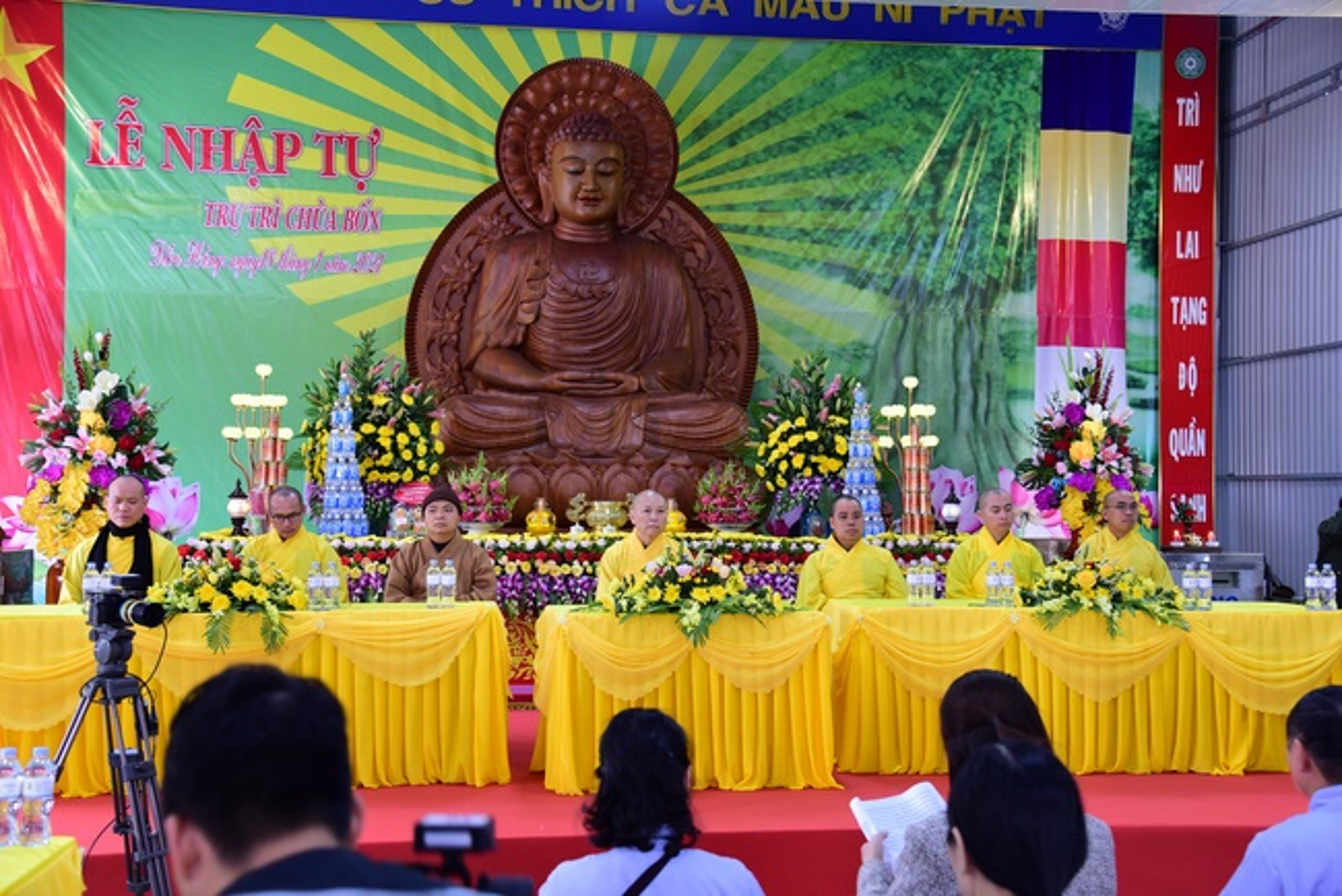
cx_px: 671
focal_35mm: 44
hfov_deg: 44.5
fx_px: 1641
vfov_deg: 30.5
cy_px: 448
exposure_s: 1/50
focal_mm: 44
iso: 1250
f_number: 5
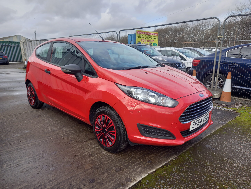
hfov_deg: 69.4
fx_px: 181
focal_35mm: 25
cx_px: 126
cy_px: 94
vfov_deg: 54.9
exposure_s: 1/222
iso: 25
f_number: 2
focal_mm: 4.6
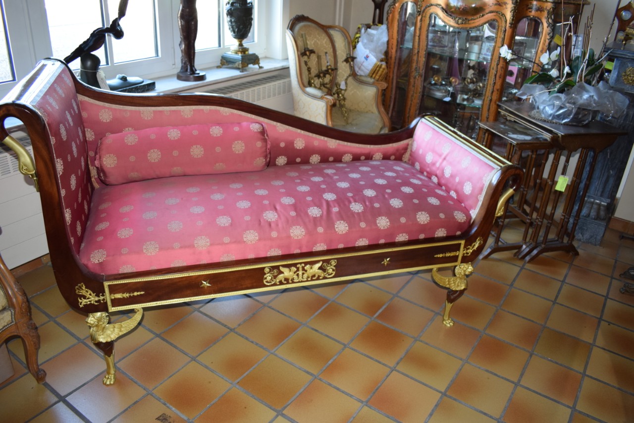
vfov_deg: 47.9
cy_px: 212
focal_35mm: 27
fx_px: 475
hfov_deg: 67.4
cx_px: 317
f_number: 4
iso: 800
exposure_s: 1/60
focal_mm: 18
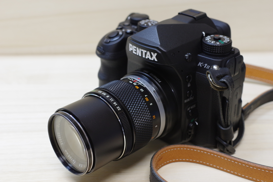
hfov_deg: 38.2
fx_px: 394
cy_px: 91
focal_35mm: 52
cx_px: 136
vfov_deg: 26.0
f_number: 6.3
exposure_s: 1/25
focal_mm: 35
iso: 800
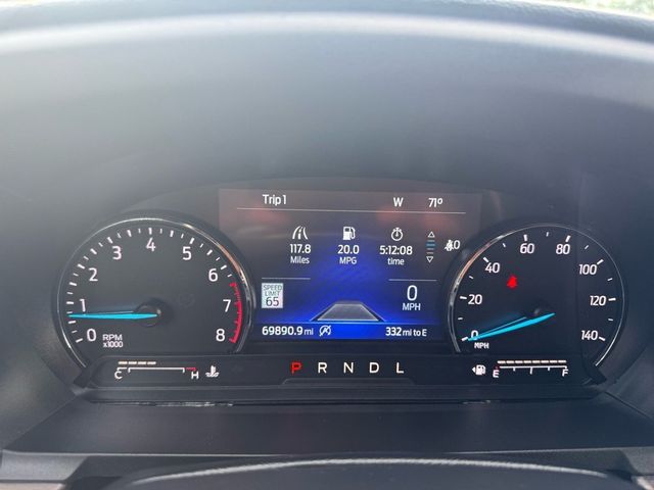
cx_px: 327
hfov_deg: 71.6
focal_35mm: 24
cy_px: 245
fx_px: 453
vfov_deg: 56.8
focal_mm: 6.76
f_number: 1.78
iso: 125
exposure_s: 1/121
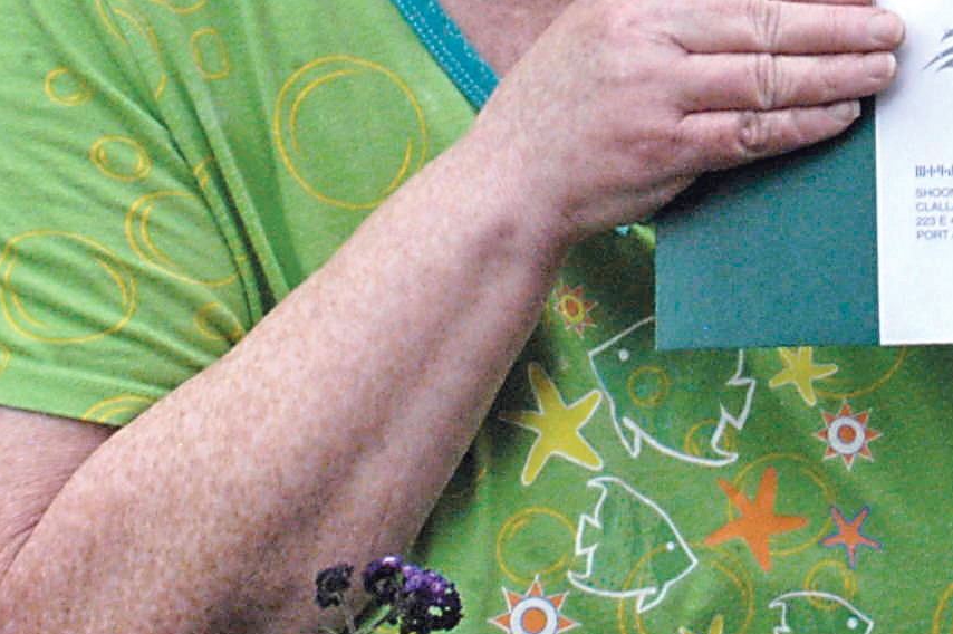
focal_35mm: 148
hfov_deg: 13.8
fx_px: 3915
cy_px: -206
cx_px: 782
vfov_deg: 9.1
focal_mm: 28
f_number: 11
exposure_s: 1/500
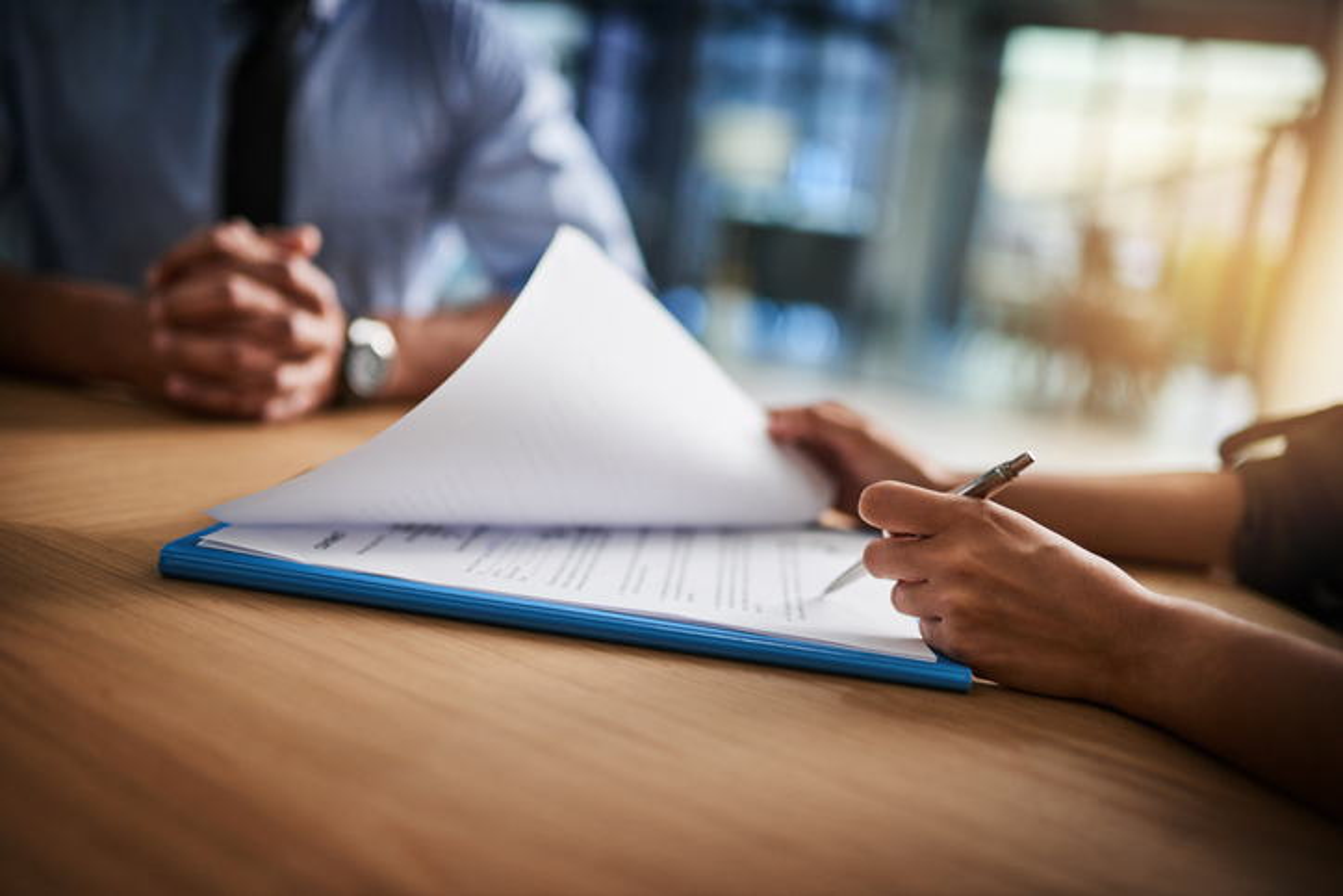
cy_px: 448
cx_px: 672
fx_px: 1306
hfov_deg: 54.4
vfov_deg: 37.9
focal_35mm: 35
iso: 400
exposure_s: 1/200
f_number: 1.4
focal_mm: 35
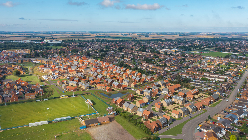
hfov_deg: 64.3
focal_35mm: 30
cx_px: 121
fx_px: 197
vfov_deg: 38.9
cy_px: 68
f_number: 4
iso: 100
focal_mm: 10.26
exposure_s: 1/500
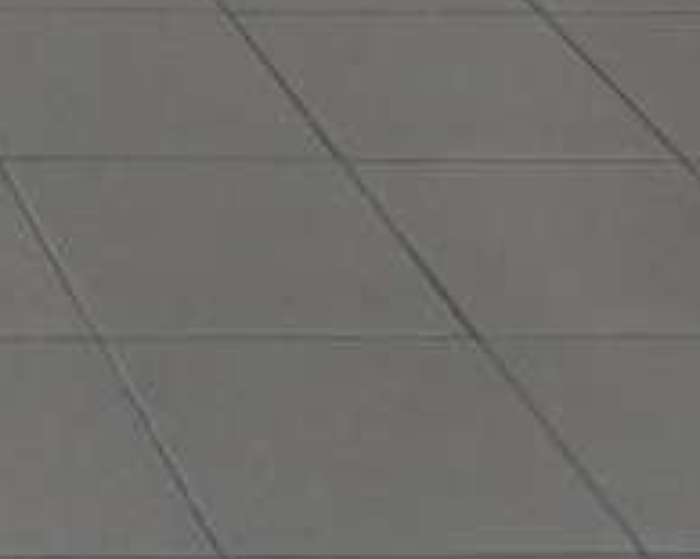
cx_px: -974
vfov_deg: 8.8
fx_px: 3472
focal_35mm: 168
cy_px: -431
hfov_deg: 10.1
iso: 1250
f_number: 4
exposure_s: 1/160
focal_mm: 21
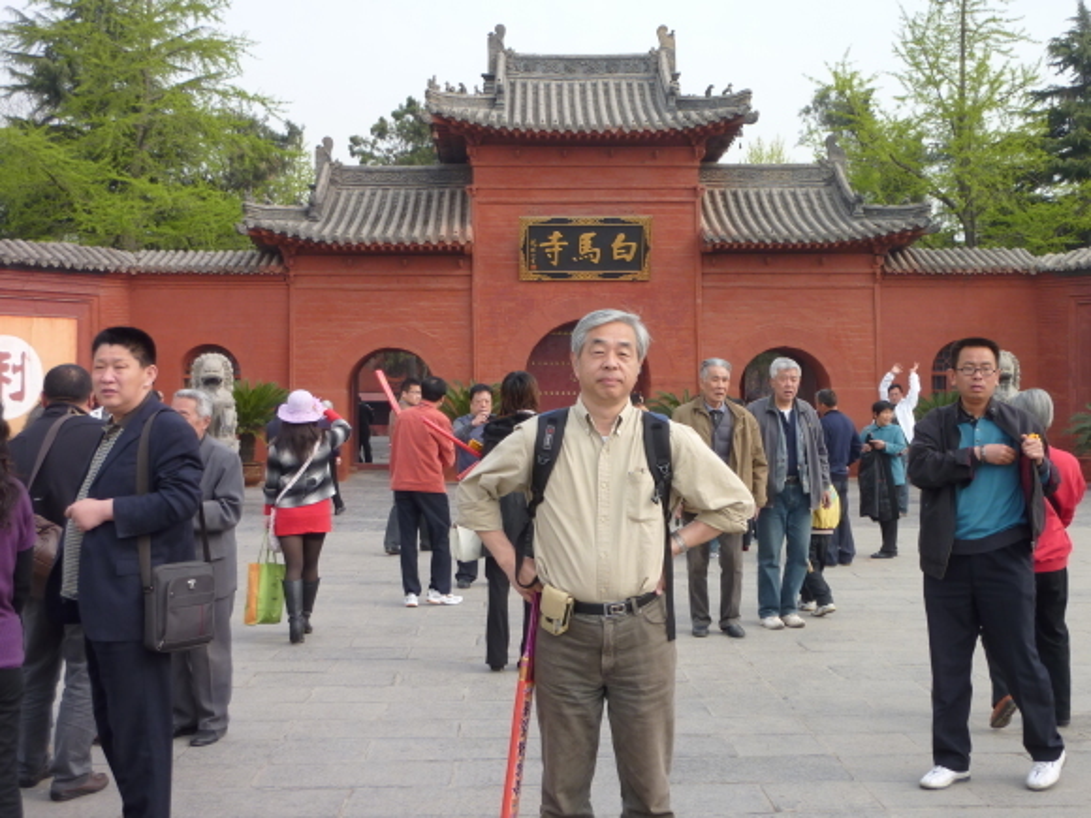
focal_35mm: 42
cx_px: 546
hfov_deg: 44.8
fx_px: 1324
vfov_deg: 34.3
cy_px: 409
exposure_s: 1/250
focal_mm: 6.9
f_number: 4
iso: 80
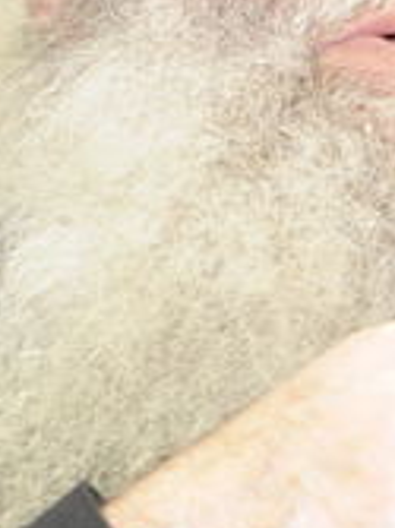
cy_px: 172
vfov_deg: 4.0
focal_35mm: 500
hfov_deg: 3.0
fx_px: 7617
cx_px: 237
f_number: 4.5
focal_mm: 62
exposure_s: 1/100
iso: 800
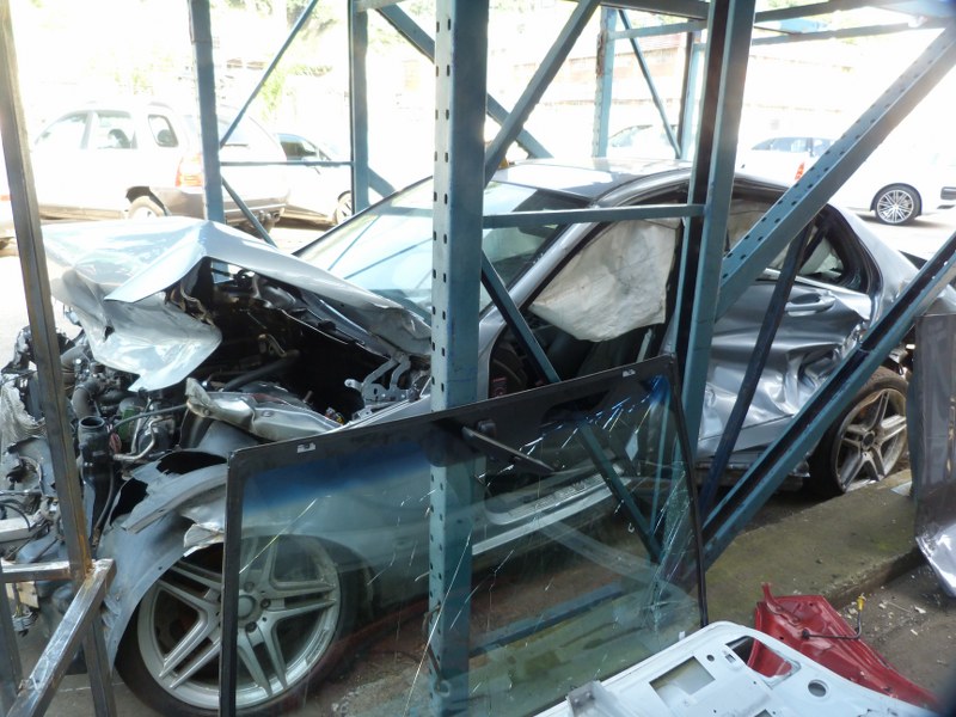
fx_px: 690
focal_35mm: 25
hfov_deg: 69.4
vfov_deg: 54.9
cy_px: 358
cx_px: 478
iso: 125
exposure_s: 1/60
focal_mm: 4.5
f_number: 2.8
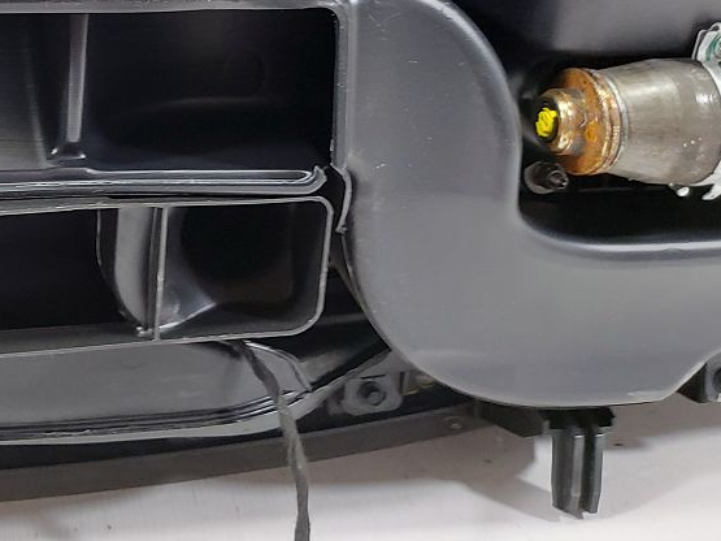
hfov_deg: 29.0
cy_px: -10
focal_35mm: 60
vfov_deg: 23.3
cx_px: -81
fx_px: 1249
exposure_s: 1/50
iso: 160
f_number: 1.8
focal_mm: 5.23
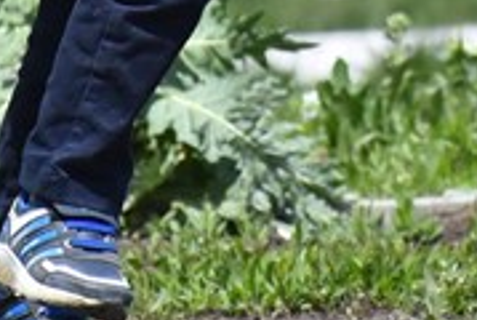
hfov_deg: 1.7
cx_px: 200
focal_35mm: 1199
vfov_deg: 1.2
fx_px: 15913
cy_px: -268
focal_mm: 140
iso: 800
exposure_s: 1/2500
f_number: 6.3
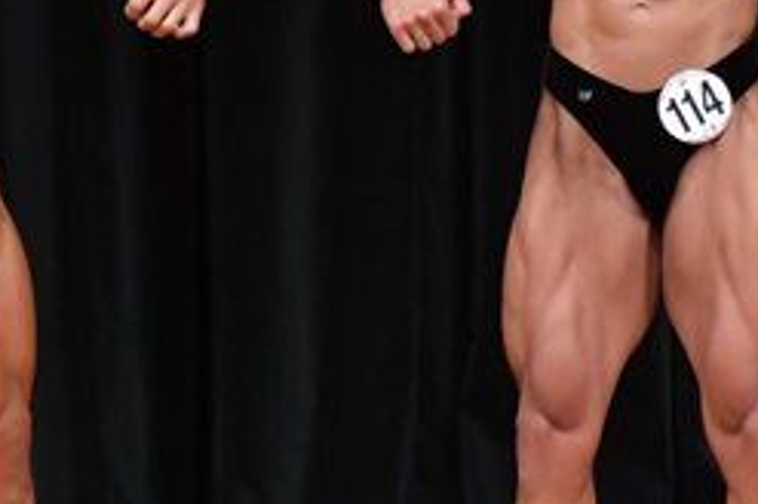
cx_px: 787
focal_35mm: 848
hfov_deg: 2.4
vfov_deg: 1.6
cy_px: 160
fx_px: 17832
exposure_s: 1/400
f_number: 5.6
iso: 5000
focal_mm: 180
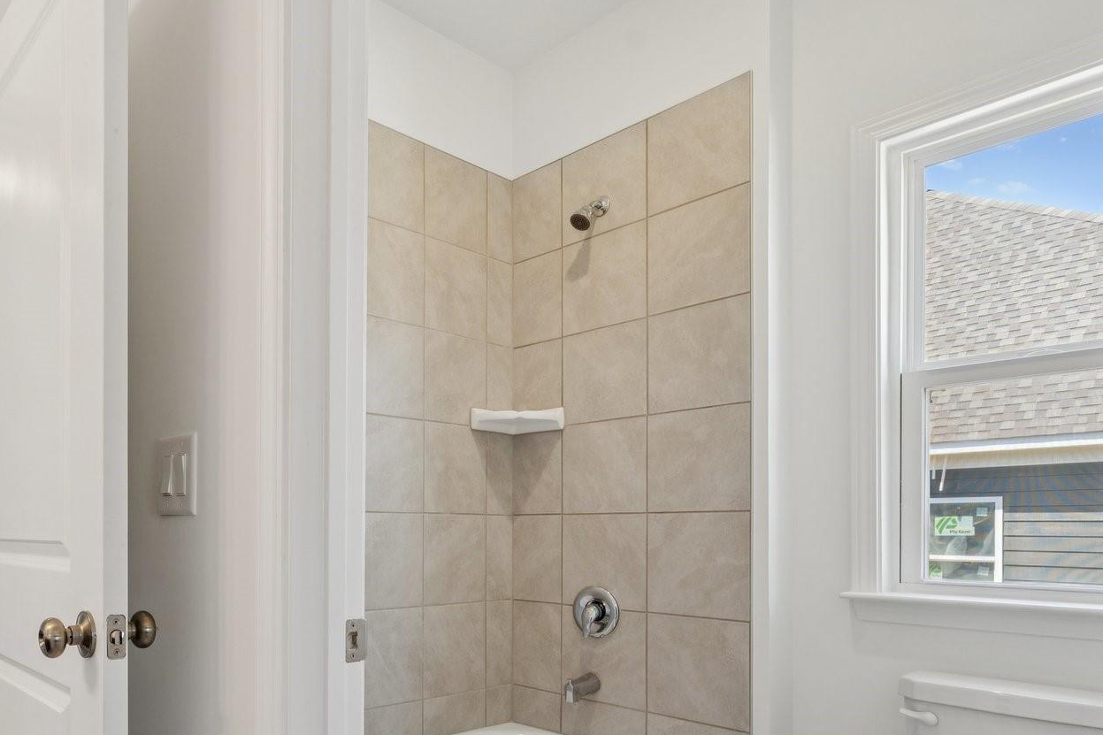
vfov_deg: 53.3
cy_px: 523
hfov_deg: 72.6
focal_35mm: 23
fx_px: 705
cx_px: 325
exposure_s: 1/40
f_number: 7.1
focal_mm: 14
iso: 160
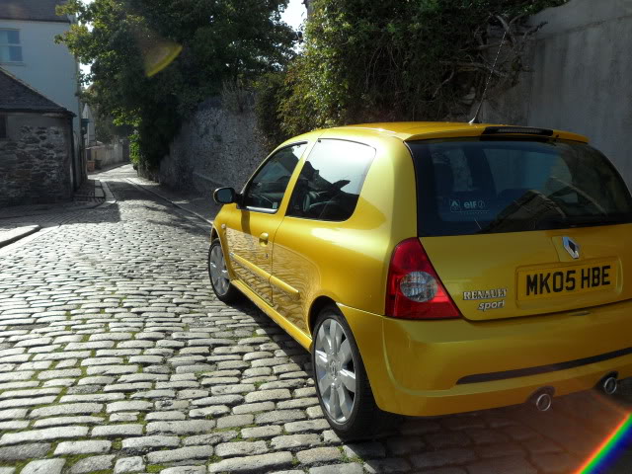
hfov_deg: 65.3
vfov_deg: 51.4
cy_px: 237
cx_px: 316
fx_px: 493
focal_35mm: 27
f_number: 3.5
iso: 80
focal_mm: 4.9
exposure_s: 1/750
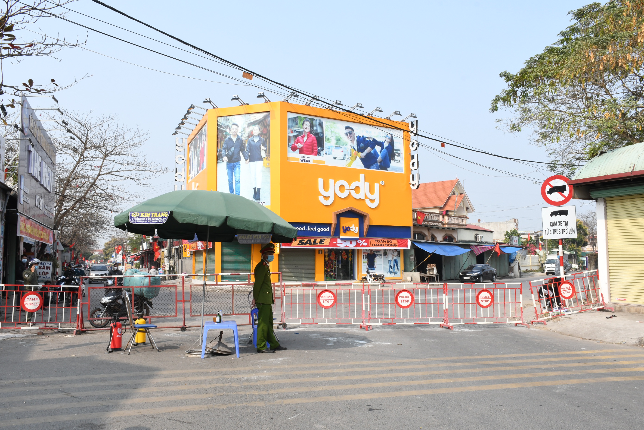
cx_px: 322
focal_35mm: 30
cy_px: 215
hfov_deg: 61.9
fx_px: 537
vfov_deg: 43.6
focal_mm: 20
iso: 400
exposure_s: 1/200
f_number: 16
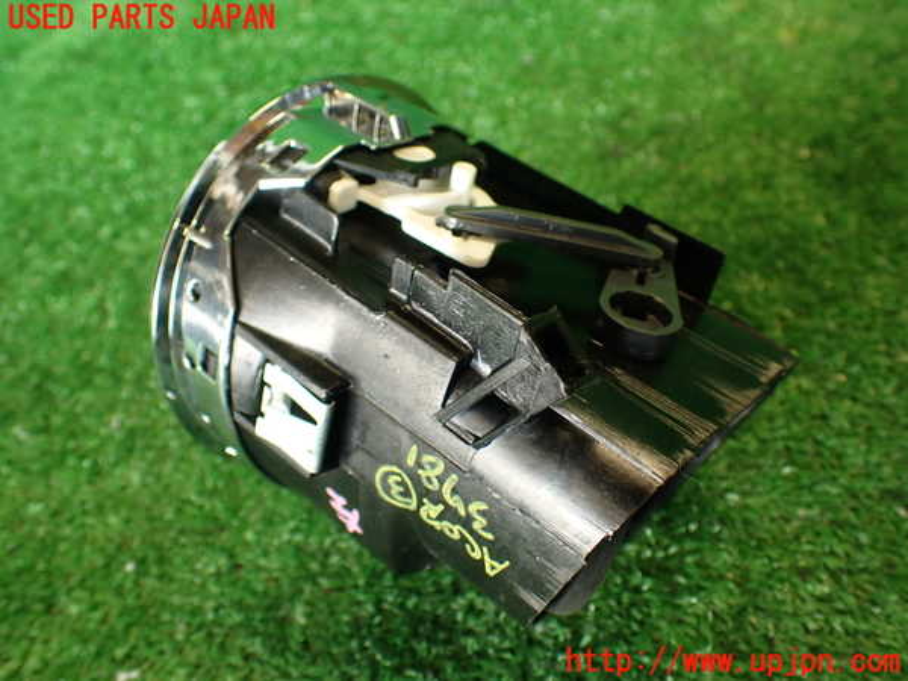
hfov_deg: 56.8
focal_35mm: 32
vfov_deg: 44.2
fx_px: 839
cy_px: 340
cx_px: 454
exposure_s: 1/40
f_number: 2.4
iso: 200
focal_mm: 5.79
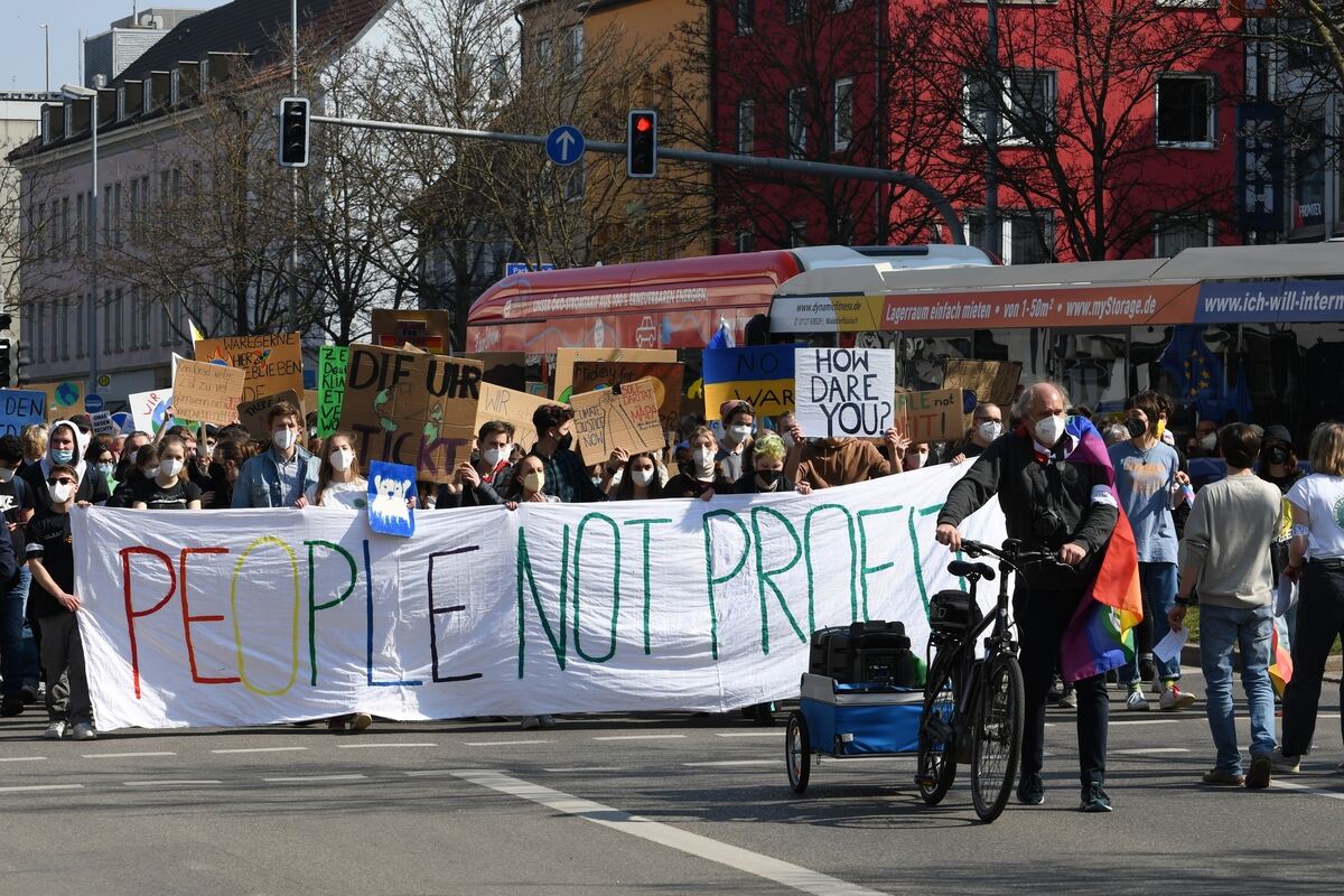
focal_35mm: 150
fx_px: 5600
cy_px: 448
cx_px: 672
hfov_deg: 13.7
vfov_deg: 9.1
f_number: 8
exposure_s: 1/500
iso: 200
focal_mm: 100
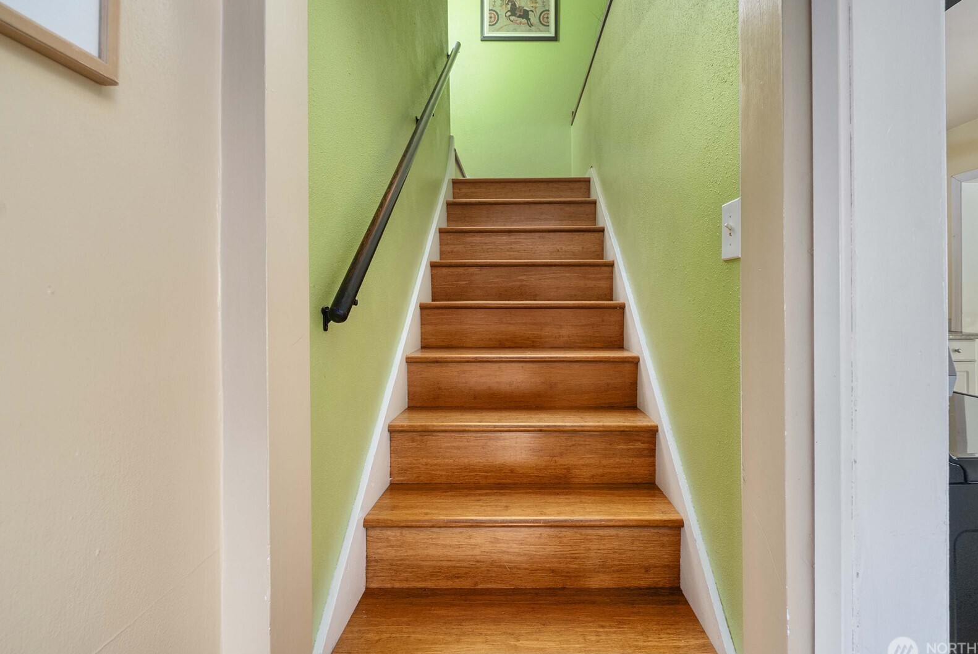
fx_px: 408
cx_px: 514
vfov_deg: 77.4
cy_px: 325
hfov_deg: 100.3
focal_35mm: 15
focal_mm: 14
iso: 1000
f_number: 7.1
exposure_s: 1/3
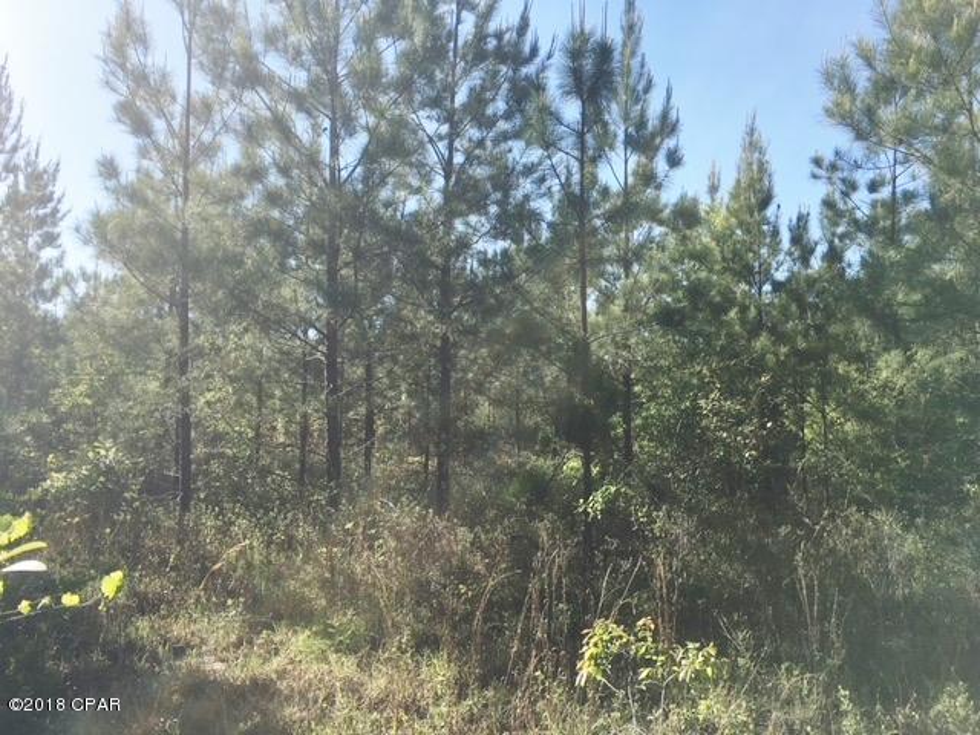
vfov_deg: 48.2
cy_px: 368
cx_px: 490
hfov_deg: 61.7
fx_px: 821
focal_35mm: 29
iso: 25
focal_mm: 4.15
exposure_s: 1/1083
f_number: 2.2
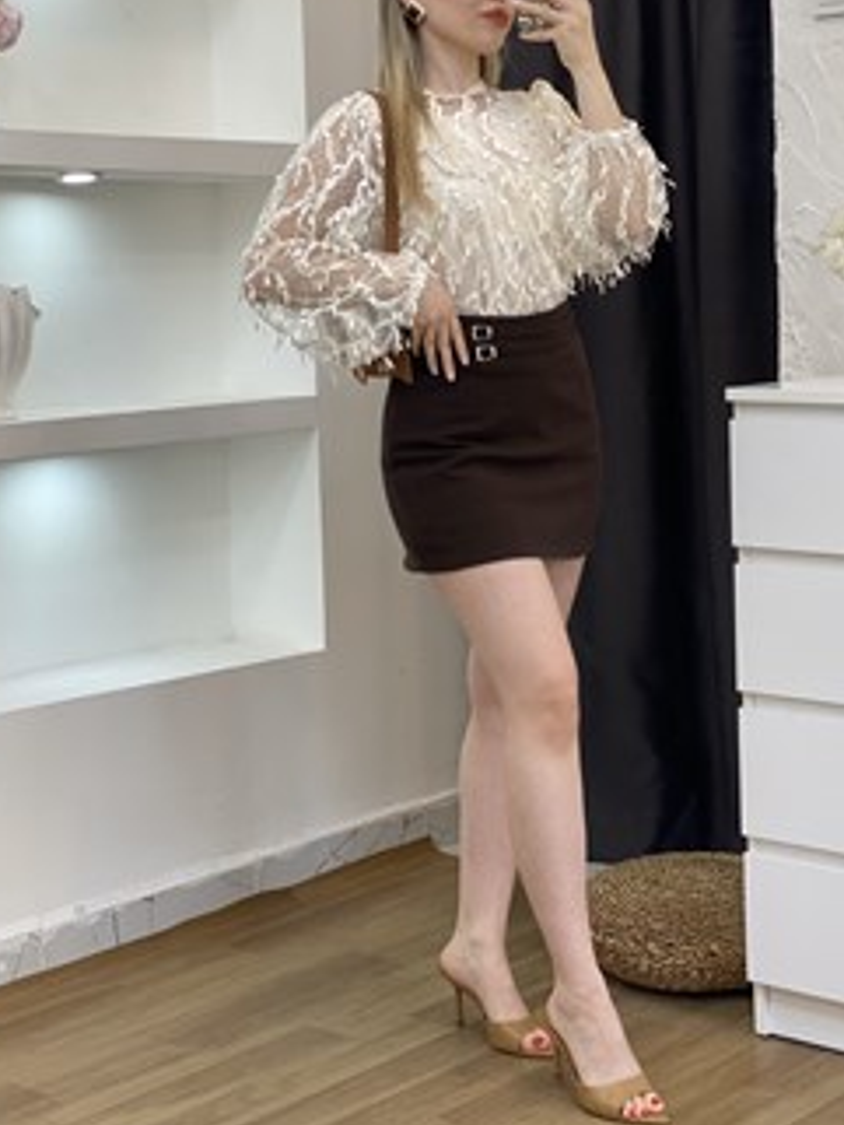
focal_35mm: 67
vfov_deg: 28.9
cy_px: 475
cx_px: 494
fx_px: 2177
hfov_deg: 21.9
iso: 64
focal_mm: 6
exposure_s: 1/100
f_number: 2
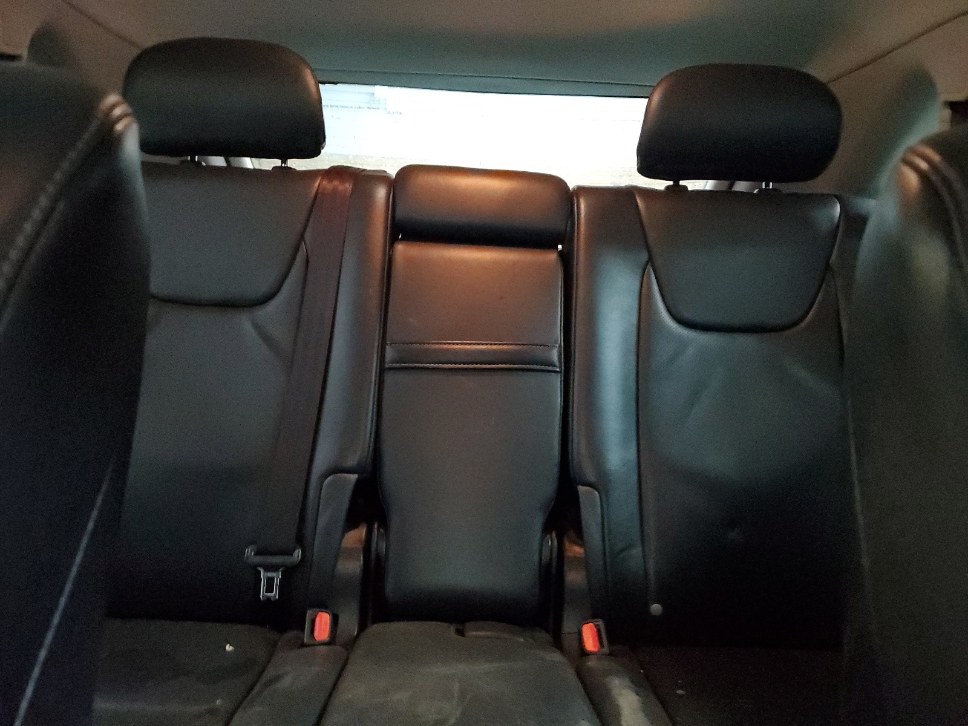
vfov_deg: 53.1
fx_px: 727
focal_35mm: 26
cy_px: 363
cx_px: 484
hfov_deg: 67.3
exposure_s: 1/13
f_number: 1.5
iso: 1004
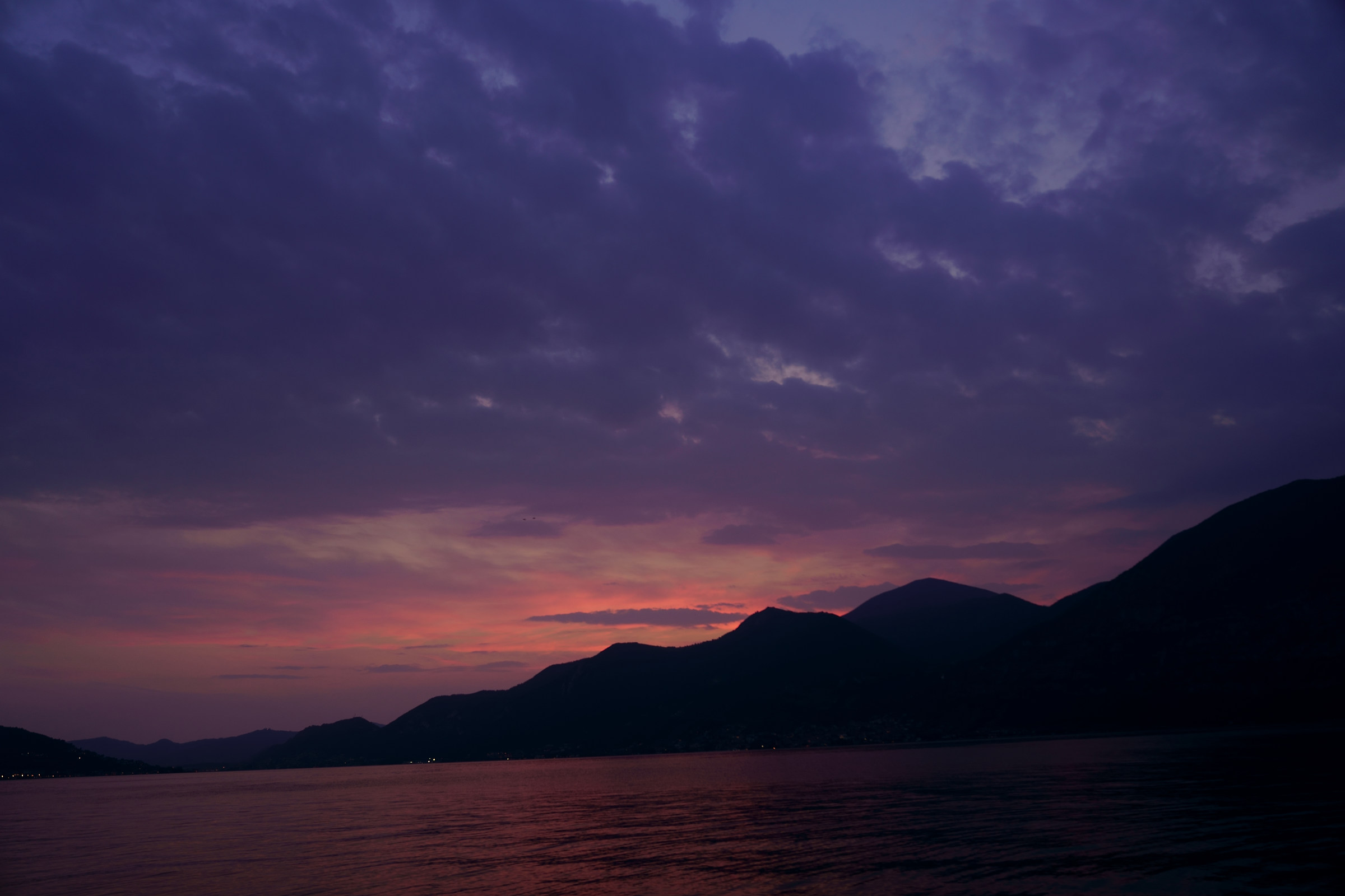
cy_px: 448
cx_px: 672
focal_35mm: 24
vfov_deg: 53.1
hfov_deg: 73.7
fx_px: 897
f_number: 4
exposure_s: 1/20
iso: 100
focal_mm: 24
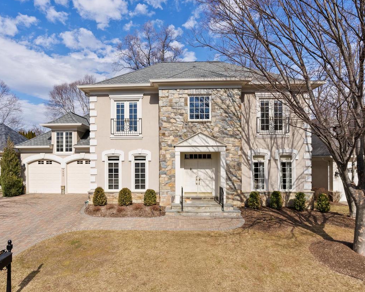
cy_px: 165
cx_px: 167
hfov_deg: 77.5
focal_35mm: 21
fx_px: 227
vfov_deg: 65.3
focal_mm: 16
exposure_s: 1/320
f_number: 8
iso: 125
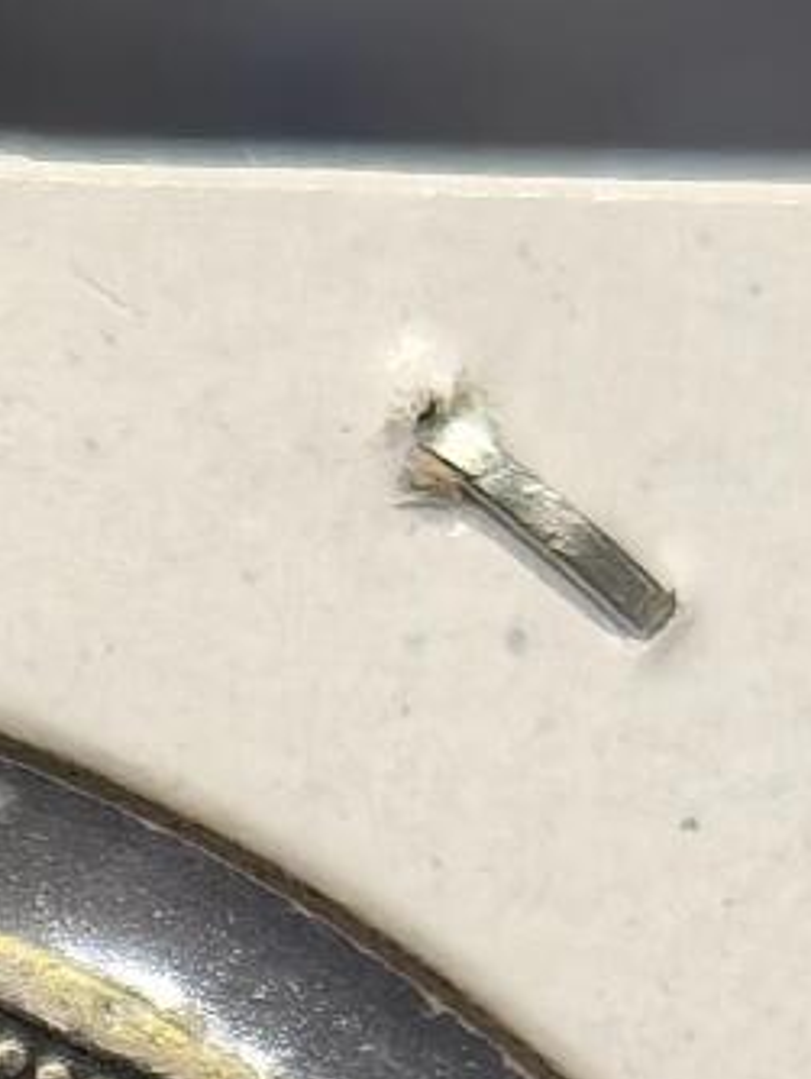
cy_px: 2332
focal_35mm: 291
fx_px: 9079
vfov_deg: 6.5
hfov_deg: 5.1
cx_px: -614
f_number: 2
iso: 160
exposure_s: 1/50
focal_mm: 6.98
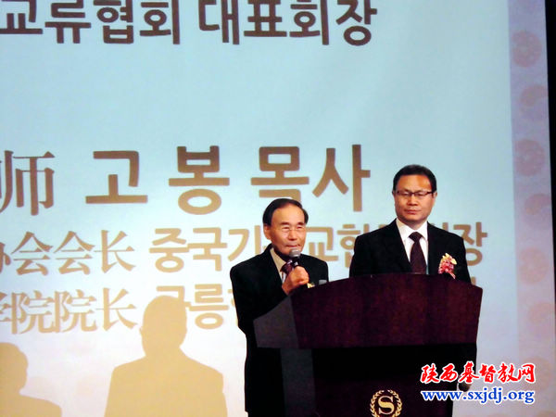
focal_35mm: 169
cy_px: 208
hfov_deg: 11.7
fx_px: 2714
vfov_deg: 8.8
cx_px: 278
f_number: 5.7
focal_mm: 30.2
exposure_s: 1/160
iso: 800
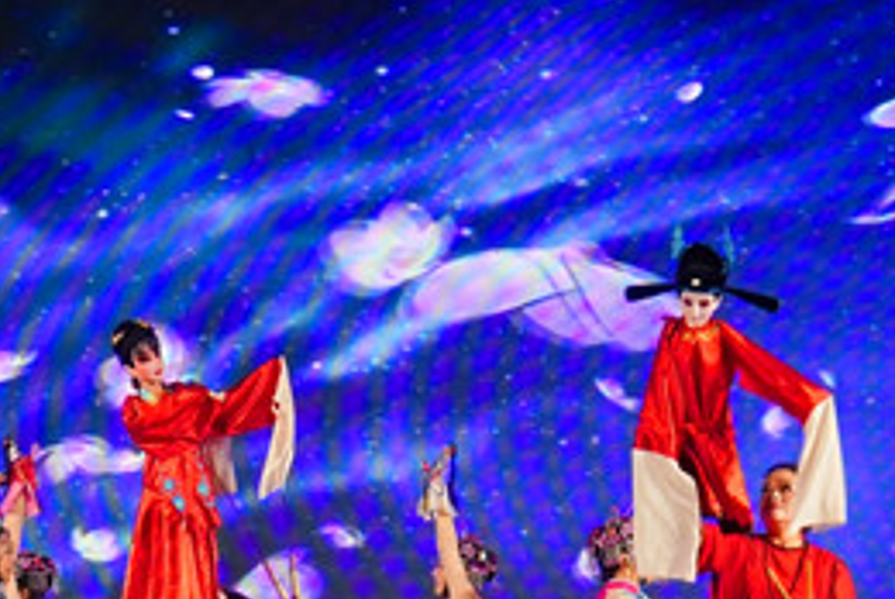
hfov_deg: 17.0
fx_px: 2987
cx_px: 293
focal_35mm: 120
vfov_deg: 11.4
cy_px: 491
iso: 1600
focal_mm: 35
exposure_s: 1/125
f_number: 8
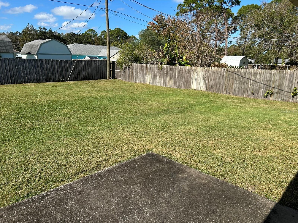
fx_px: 224
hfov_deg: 67.3
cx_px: 149
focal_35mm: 26
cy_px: 112
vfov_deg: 53.1
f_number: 1.5
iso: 50
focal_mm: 5.7
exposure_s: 1/3257
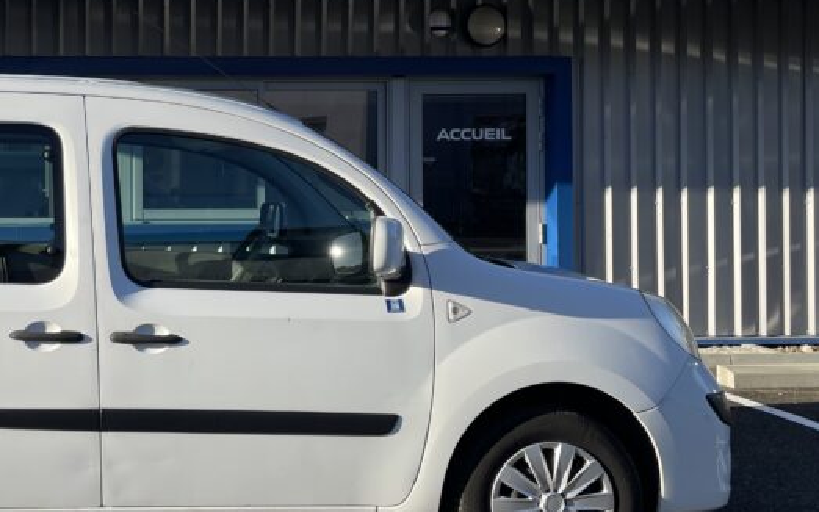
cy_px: 164
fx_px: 1205
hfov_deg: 36.0
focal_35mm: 54
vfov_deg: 23.9
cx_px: 138
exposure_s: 1/2257
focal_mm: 4.2
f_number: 1.6
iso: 32
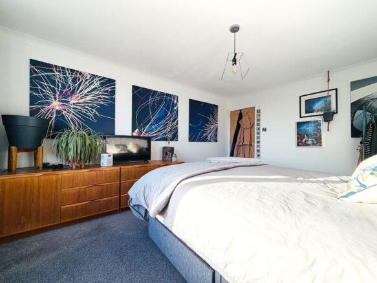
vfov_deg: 85.7
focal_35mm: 14
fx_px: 152
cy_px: 142
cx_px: 188
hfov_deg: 102.1
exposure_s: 1/225
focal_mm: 2.22
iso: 40
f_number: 2.2
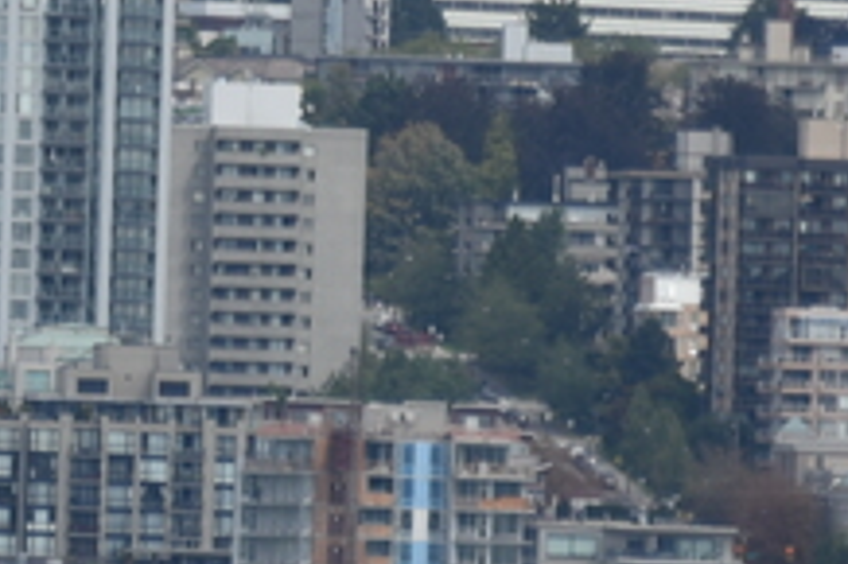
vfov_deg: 0.9
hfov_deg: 1.4
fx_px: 34600
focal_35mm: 1470
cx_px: -257
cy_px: -163
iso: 100
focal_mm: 250
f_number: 5.6
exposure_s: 1/500
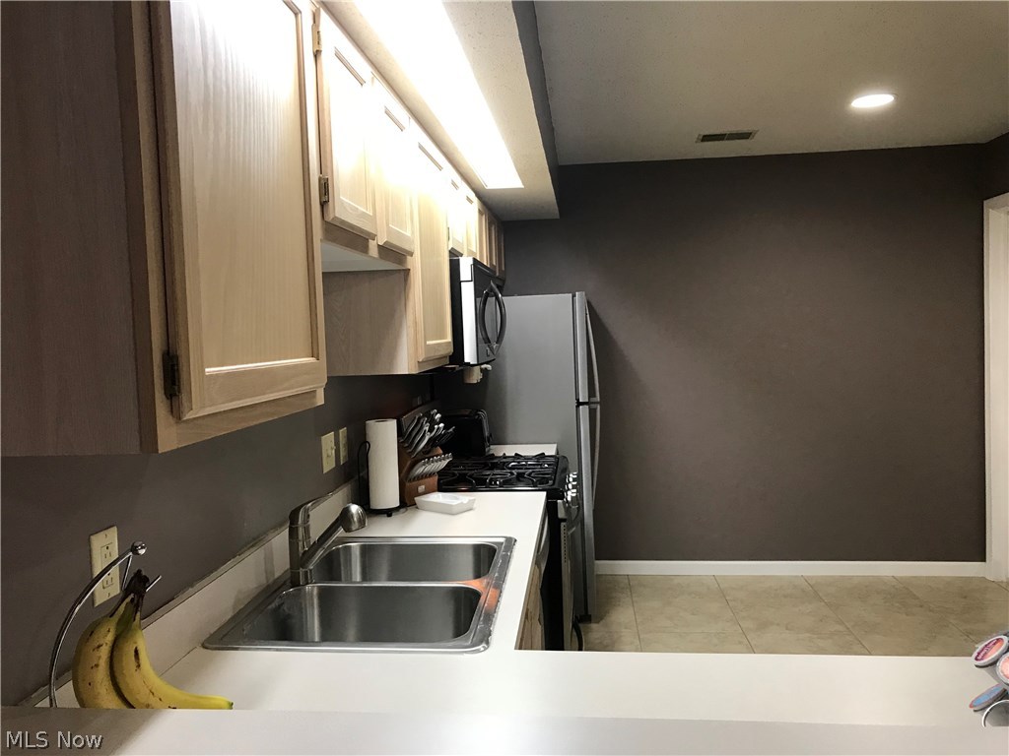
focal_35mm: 28
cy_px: 378
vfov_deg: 49.7
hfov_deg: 63.4
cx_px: 504
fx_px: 816
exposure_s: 1/32
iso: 40
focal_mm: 3.99
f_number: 1.8
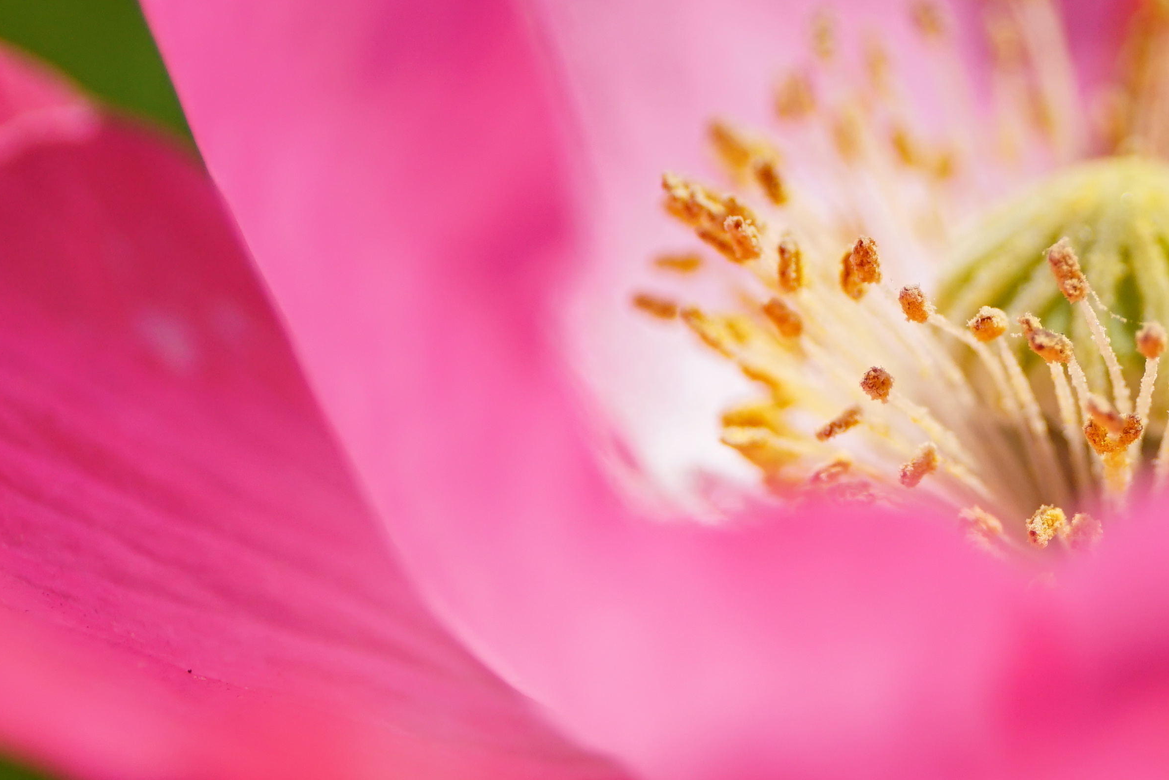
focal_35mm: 268
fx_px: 8702
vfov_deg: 5.1
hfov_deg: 7.7
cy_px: 171
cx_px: 1149
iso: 400
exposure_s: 1/2500
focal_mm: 80
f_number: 4
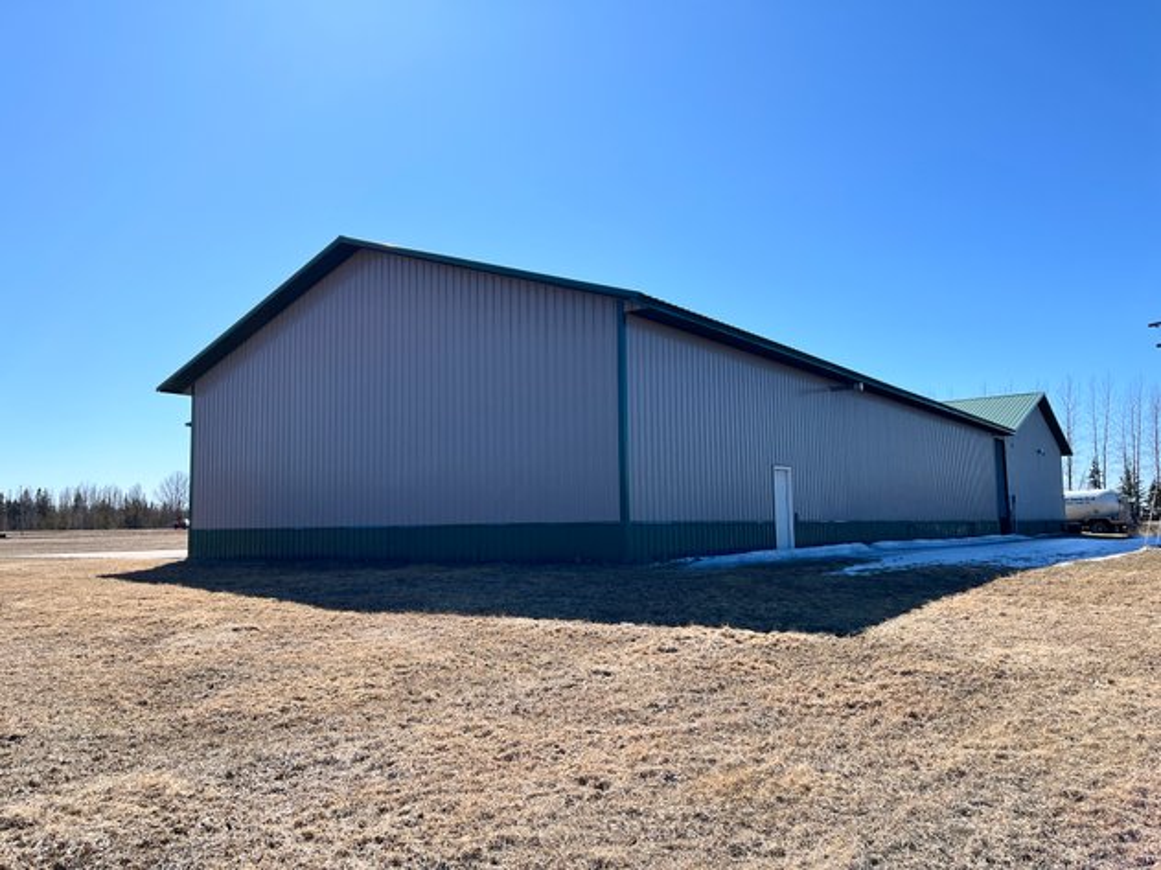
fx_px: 872
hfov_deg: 67.3
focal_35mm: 26
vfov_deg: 53.0
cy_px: 435
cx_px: 580
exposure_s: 1/4310
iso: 50
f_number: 1.6
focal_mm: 5.1
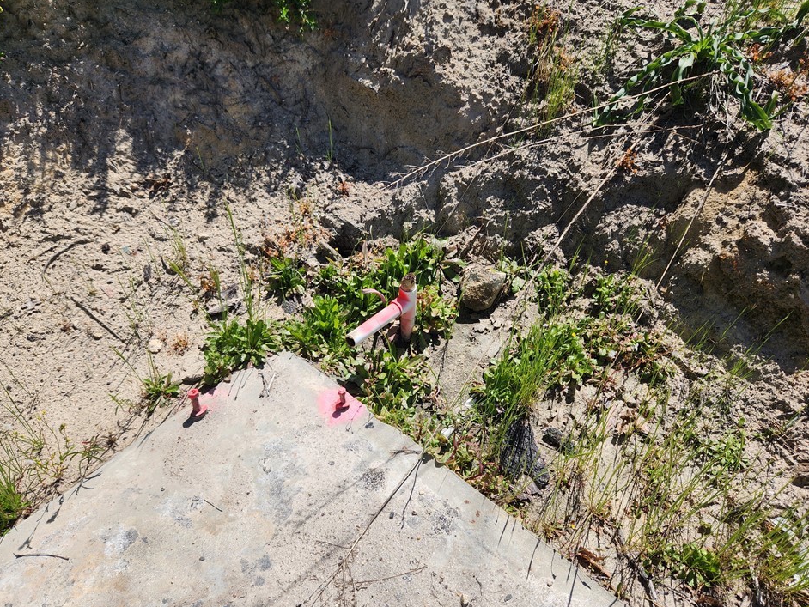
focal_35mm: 25
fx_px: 584
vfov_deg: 54.9
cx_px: 407
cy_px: 325
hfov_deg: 69.4
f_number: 1.8
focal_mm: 5.4
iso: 20
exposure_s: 1/1700
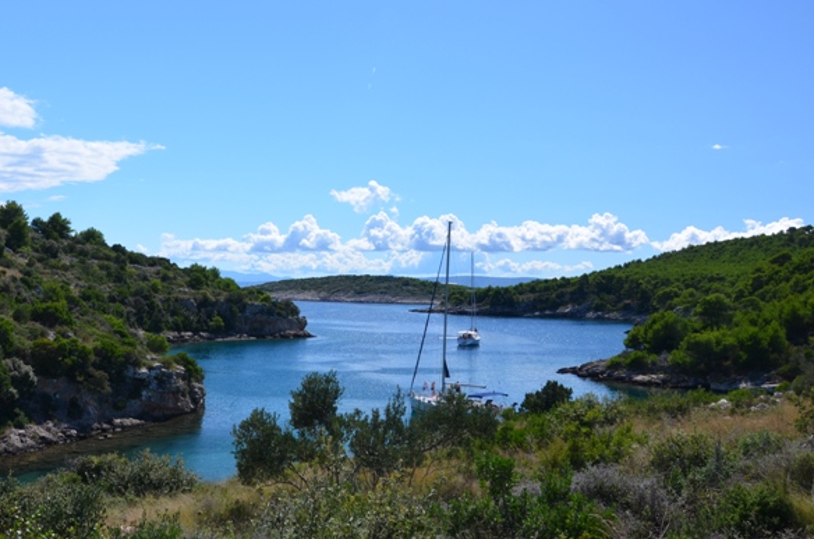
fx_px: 835
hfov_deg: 51.7
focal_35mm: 37
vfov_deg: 35.5
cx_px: 335
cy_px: 187
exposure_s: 1/250
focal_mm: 18
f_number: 8
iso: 125
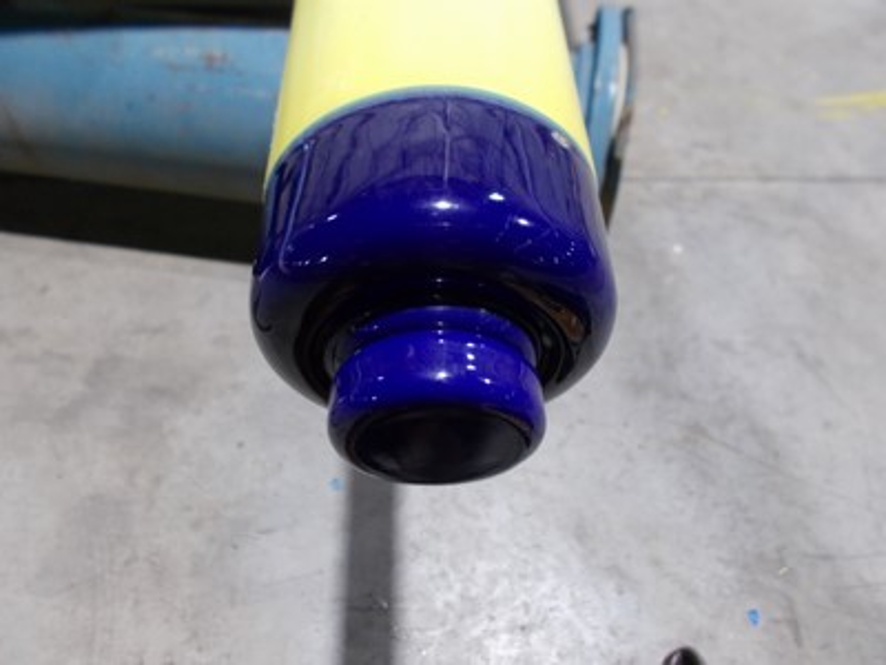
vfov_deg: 53.1
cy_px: 332
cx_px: 443
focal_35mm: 26
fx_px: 665
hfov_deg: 67.3
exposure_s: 1/6
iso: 200
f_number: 3.2
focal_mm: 4.6
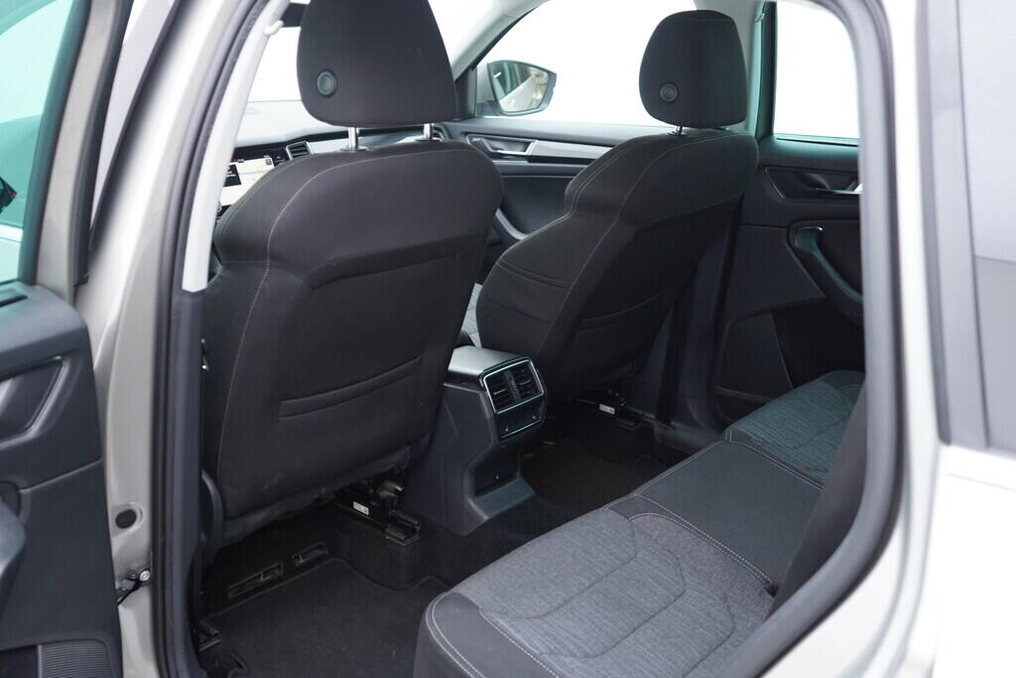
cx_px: 508
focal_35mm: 36
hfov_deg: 53.1
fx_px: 1016
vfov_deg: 36.9
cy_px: 339
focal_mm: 24
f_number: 2.8
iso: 320
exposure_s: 1/40
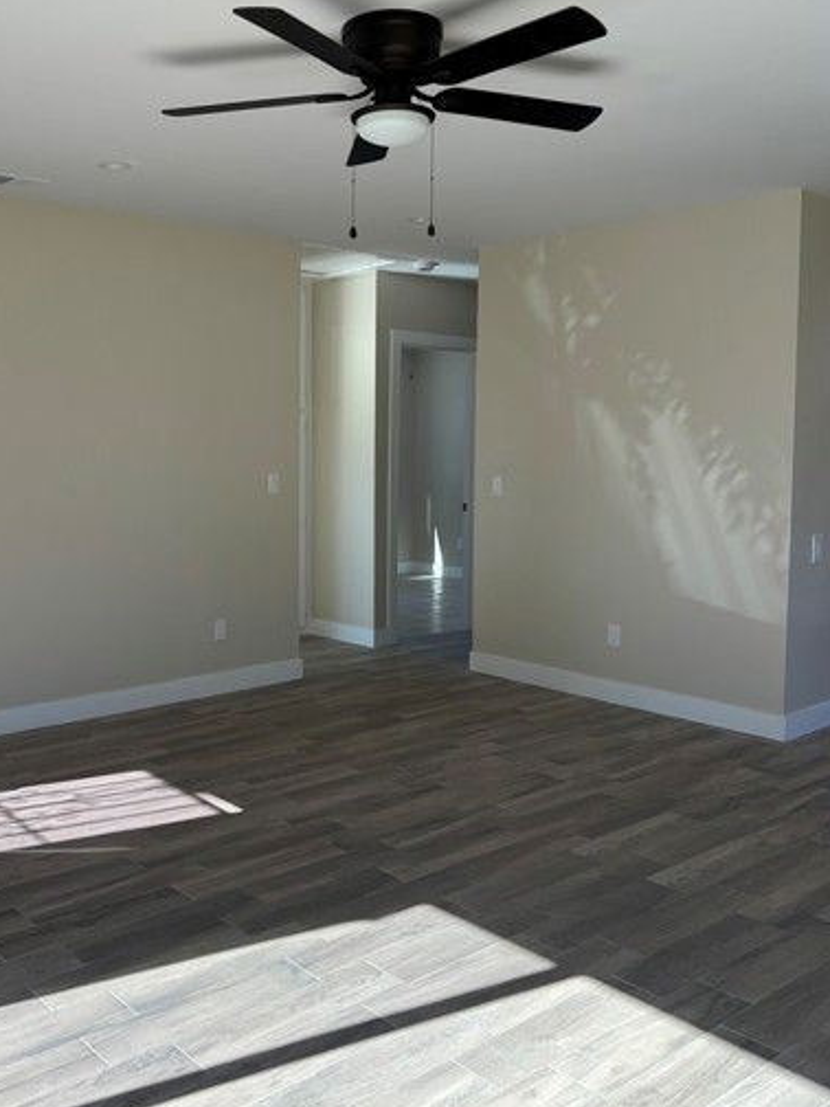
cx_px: 340
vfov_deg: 55.3
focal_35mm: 33
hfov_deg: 42.8
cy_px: 516
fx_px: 1055
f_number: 1.6
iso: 50
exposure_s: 1/328
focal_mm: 5.96
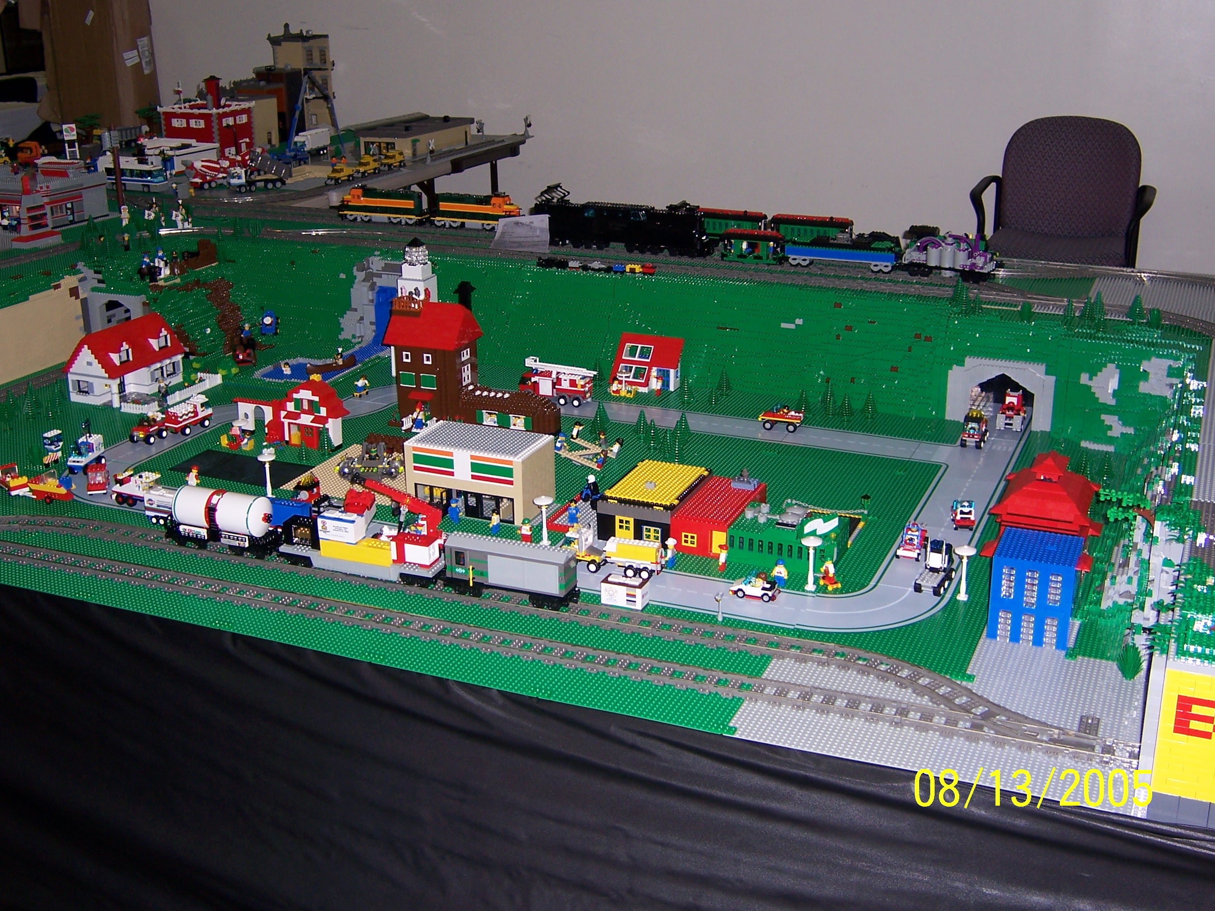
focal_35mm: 41
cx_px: 600
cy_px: 445
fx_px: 1439
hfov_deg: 45.8
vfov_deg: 35.1
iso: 80
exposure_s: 1/60
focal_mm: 6.7
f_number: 3.4
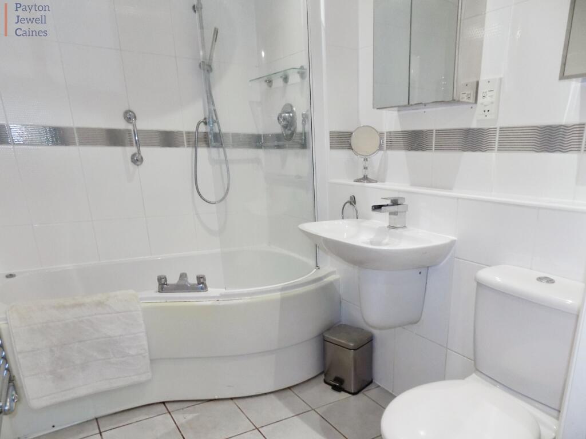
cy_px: 220
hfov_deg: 73.9
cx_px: 293
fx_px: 389
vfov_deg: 58.9
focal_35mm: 23
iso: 200
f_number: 3.1
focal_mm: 4
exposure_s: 1/30
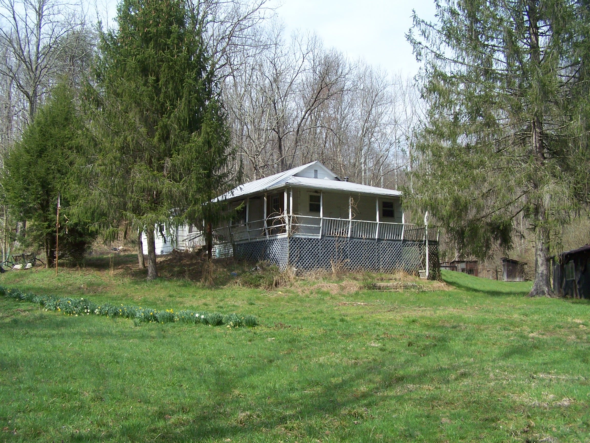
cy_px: 222
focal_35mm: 38
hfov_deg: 49.0
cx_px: 295
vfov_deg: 37.7
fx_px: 648
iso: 80
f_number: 4
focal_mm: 6.3
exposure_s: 1/750
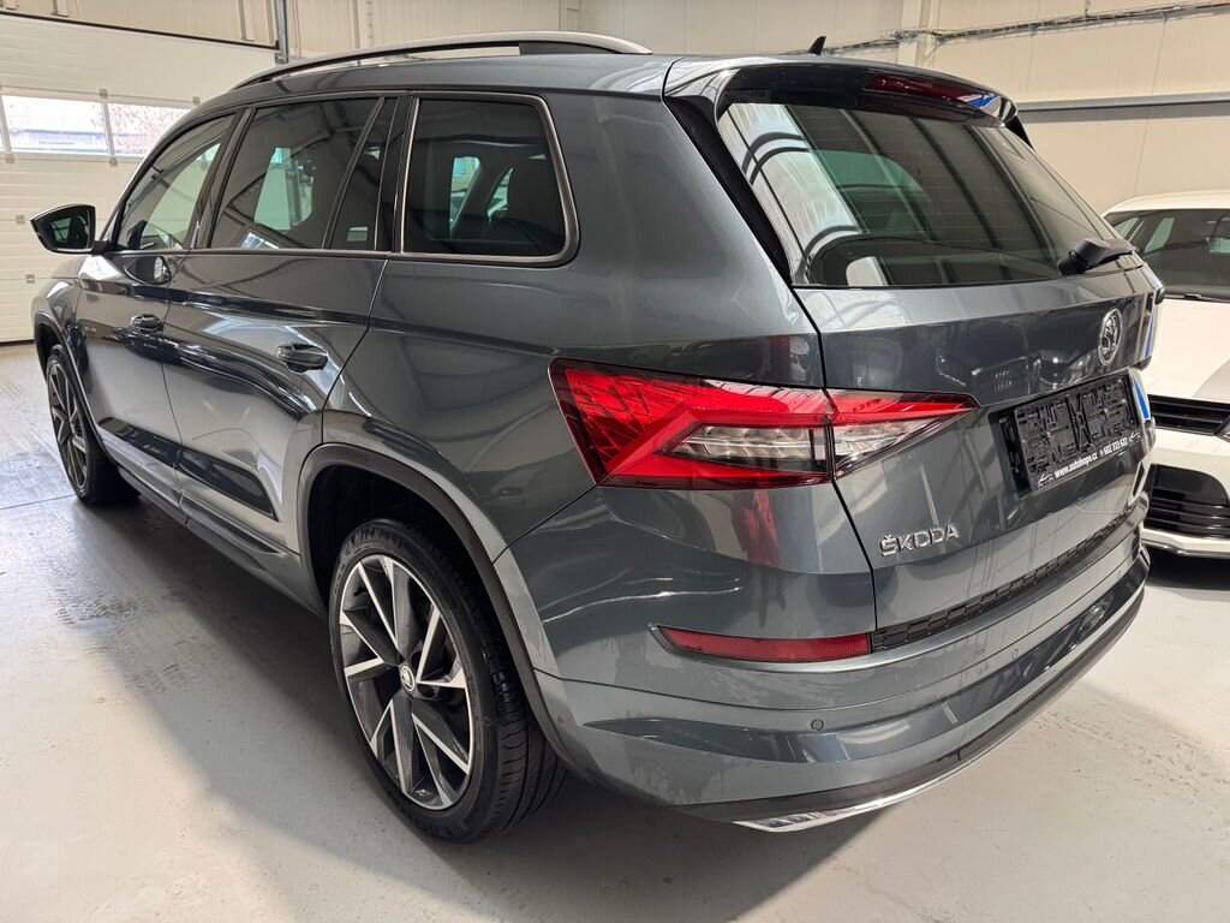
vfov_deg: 56.8
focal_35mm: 24
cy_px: 462
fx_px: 853
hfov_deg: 71.6
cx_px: 615
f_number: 1.78
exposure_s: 1/50
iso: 500
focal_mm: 6.76
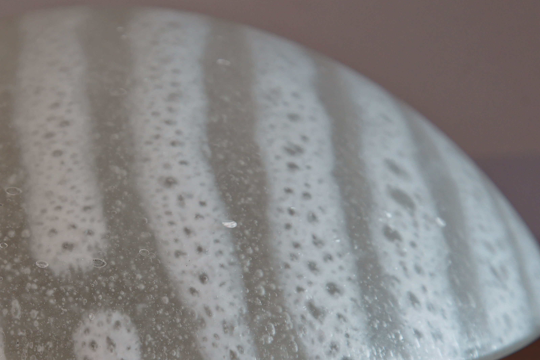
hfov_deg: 13.0
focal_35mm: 158
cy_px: 306
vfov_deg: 8.7
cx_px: 134
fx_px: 2370
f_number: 8
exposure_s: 1/1.25
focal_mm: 84
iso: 320
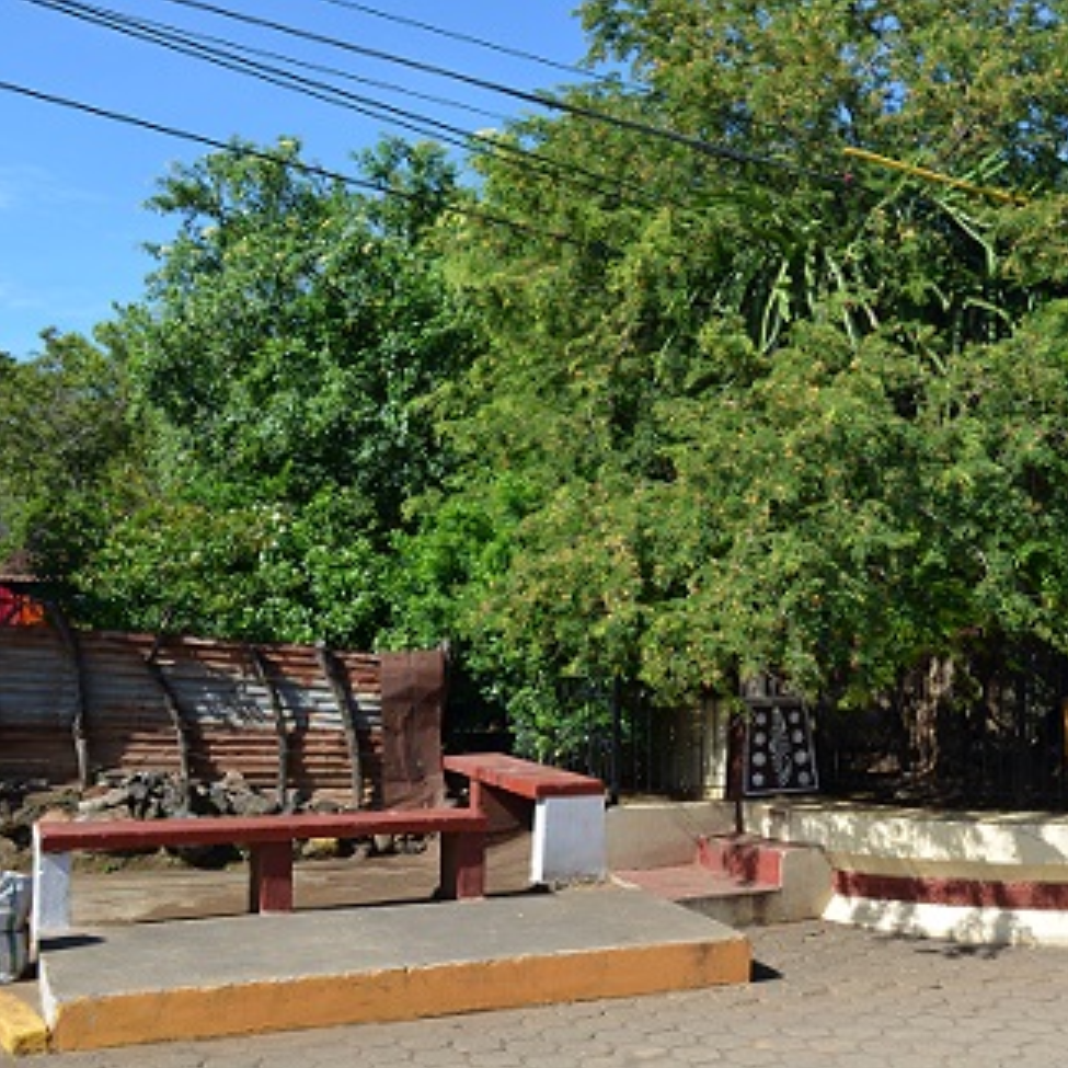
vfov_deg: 39.2
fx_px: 1501
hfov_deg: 38.0
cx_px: 818
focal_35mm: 43
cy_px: 539
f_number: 8
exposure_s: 1/250
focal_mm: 22
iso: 125
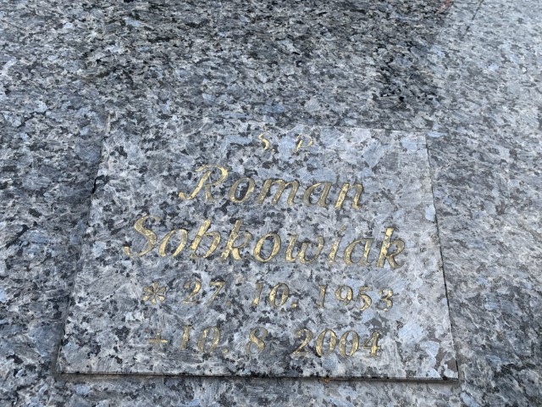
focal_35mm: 26
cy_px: 204
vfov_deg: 53.1
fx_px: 407
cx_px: 271
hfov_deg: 67.3
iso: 25
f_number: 1.8
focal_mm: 4.25
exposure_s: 1/1332
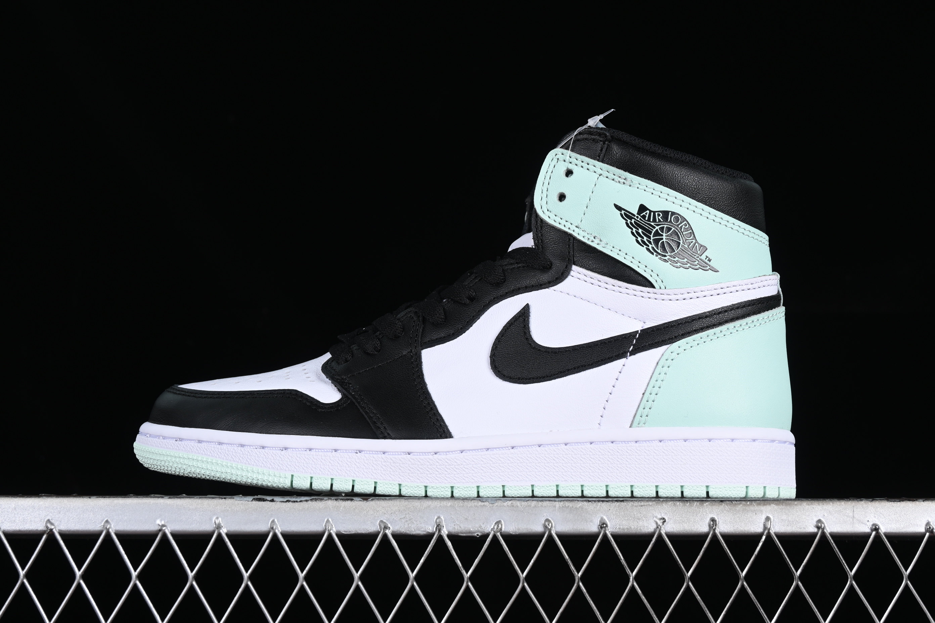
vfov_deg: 18.2
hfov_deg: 27.0
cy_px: 312
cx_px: 468
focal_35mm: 75
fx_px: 1948
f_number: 8
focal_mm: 50
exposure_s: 1/60
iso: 160
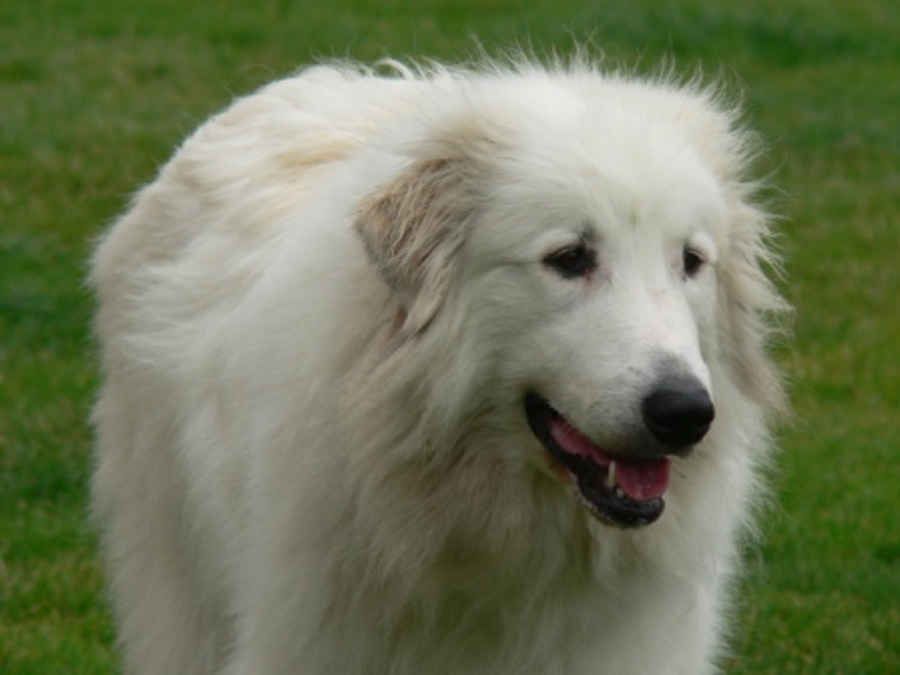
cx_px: 450
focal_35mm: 432
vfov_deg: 3.4
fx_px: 11232
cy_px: 338
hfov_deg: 4.6
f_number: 4.6
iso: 80
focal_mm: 72
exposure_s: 1/500
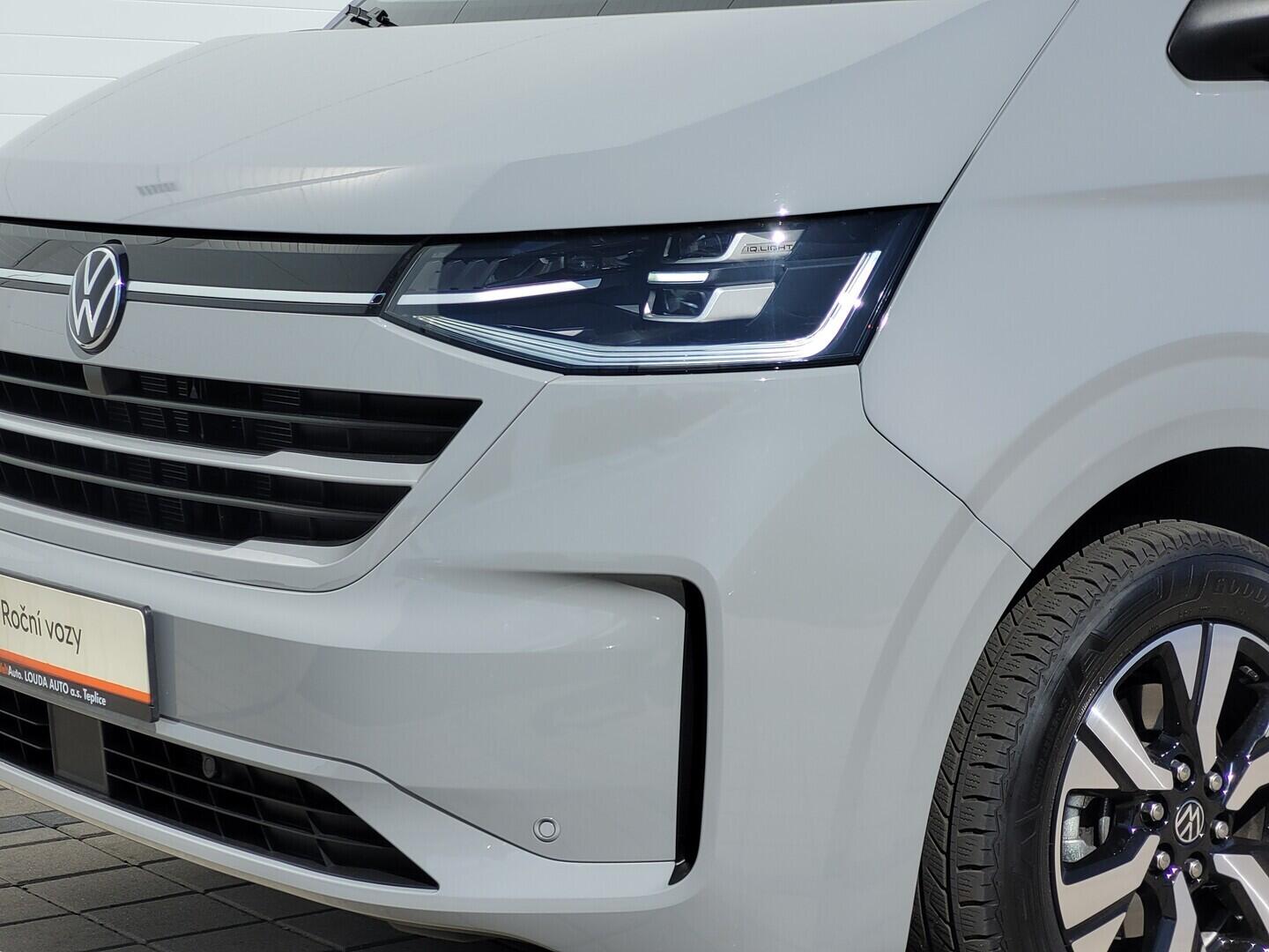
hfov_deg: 25.7
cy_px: 476
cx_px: 634
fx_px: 2786
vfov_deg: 19.4
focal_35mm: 76
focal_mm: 7.12
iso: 25
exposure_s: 1/1422
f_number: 2.4
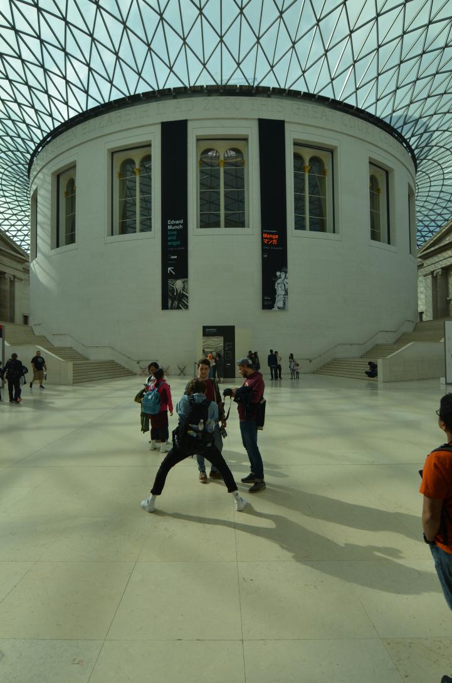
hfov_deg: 63.0
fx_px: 369
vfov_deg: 85.5
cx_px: 226
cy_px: 342
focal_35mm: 20
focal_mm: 13
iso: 125
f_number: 7.1
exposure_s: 1/200
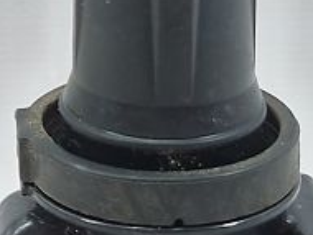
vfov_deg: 8.4
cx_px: 60
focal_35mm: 175
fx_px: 1584
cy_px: -76
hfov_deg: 11.2
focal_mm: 5.23
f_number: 1.8
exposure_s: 1/60
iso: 100
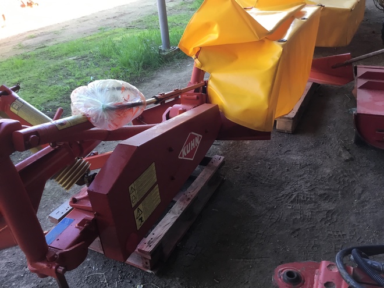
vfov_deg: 45.4
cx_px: 192
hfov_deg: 58.4
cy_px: 144
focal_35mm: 31
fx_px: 344
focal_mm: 3.3
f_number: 2.4
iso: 32
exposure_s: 1/33
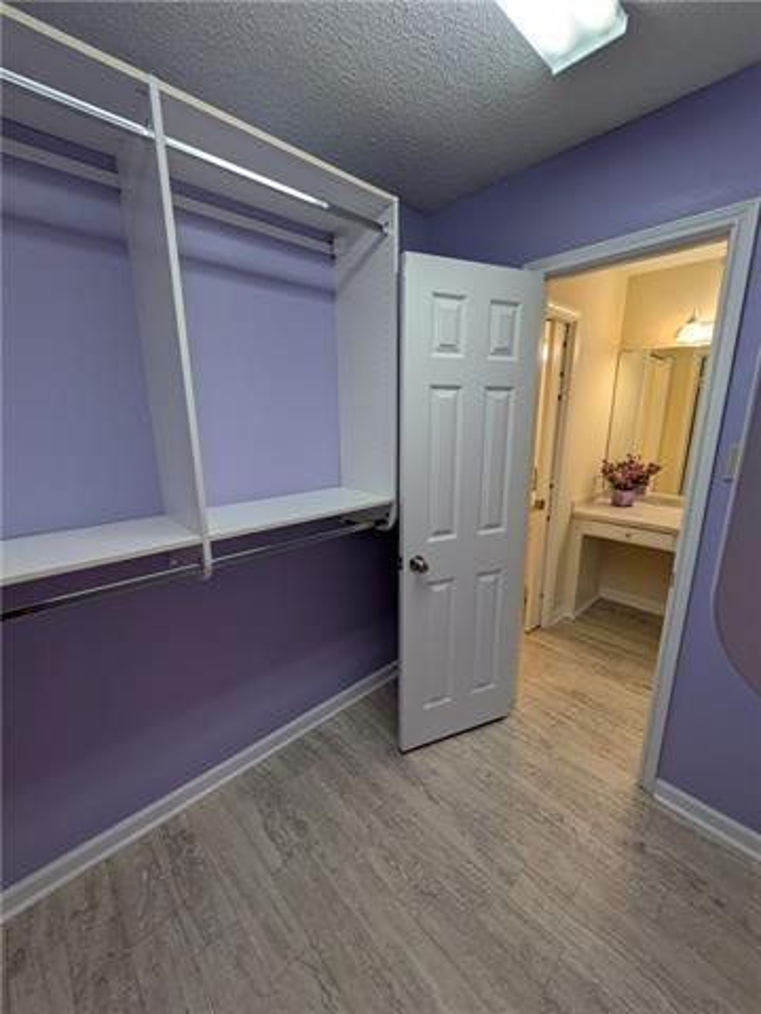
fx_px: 410
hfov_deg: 85.7
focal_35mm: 14
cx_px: 380
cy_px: 507
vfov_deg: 102.1
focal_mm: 1.83
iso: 71
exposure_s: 1/100
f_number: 2.2
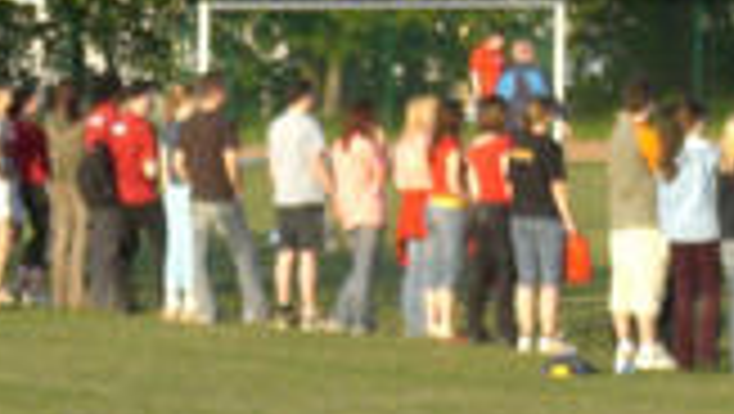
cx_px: 288
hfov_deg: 4.4
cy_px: 266
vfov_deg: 2.5
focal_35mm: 487
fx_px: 9486
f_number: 5.4
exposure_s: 1/200
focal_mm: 18.9
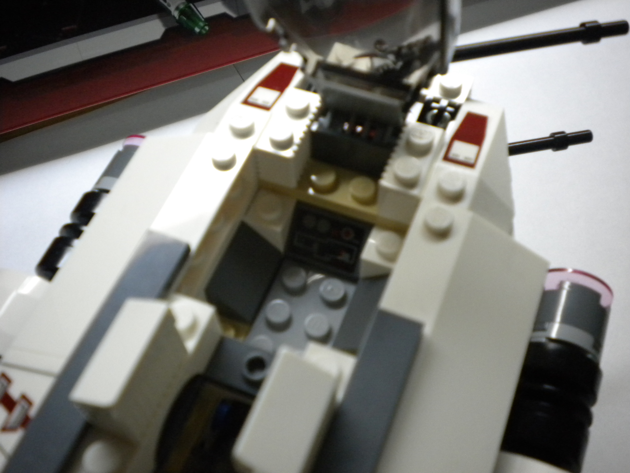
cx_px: 315
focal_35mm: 41
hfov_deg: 45.8
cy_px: 236
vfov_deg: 35.1
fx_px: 746
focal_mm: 7.4
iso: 400
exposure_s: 1/69.4
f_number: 3.5
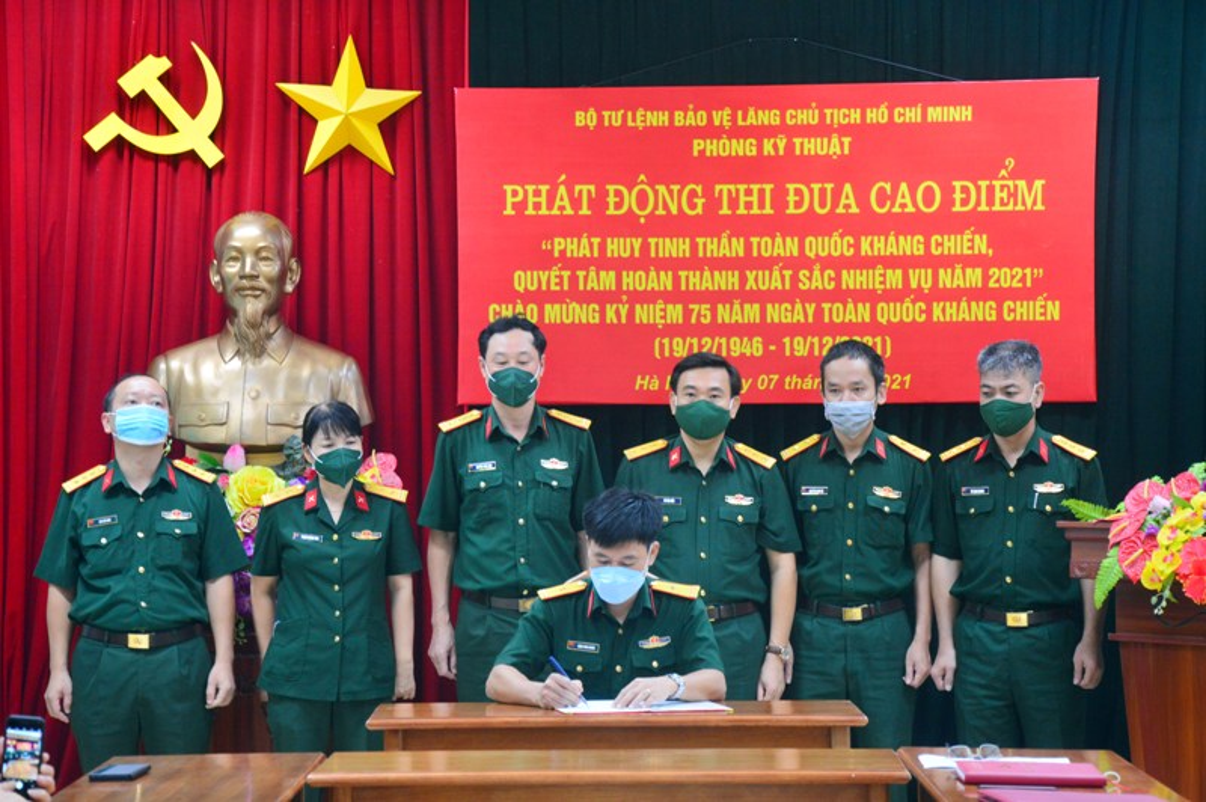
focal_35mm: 99
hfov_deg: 20.6
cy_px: 401
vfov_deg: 13.8
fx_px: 3314
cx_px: 603
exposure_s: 1/20
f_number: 6.3
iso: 800
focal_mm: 66
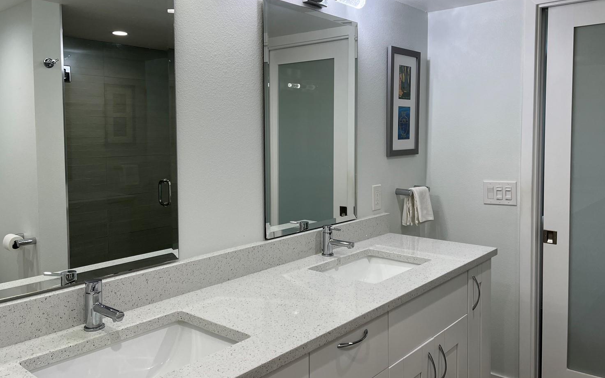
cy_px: 168
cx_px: 316
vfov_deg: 41.8
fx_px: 495
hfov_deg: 62.9
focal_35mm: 30
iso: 64
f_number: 1.6
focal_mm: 5.1
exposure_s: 1/162
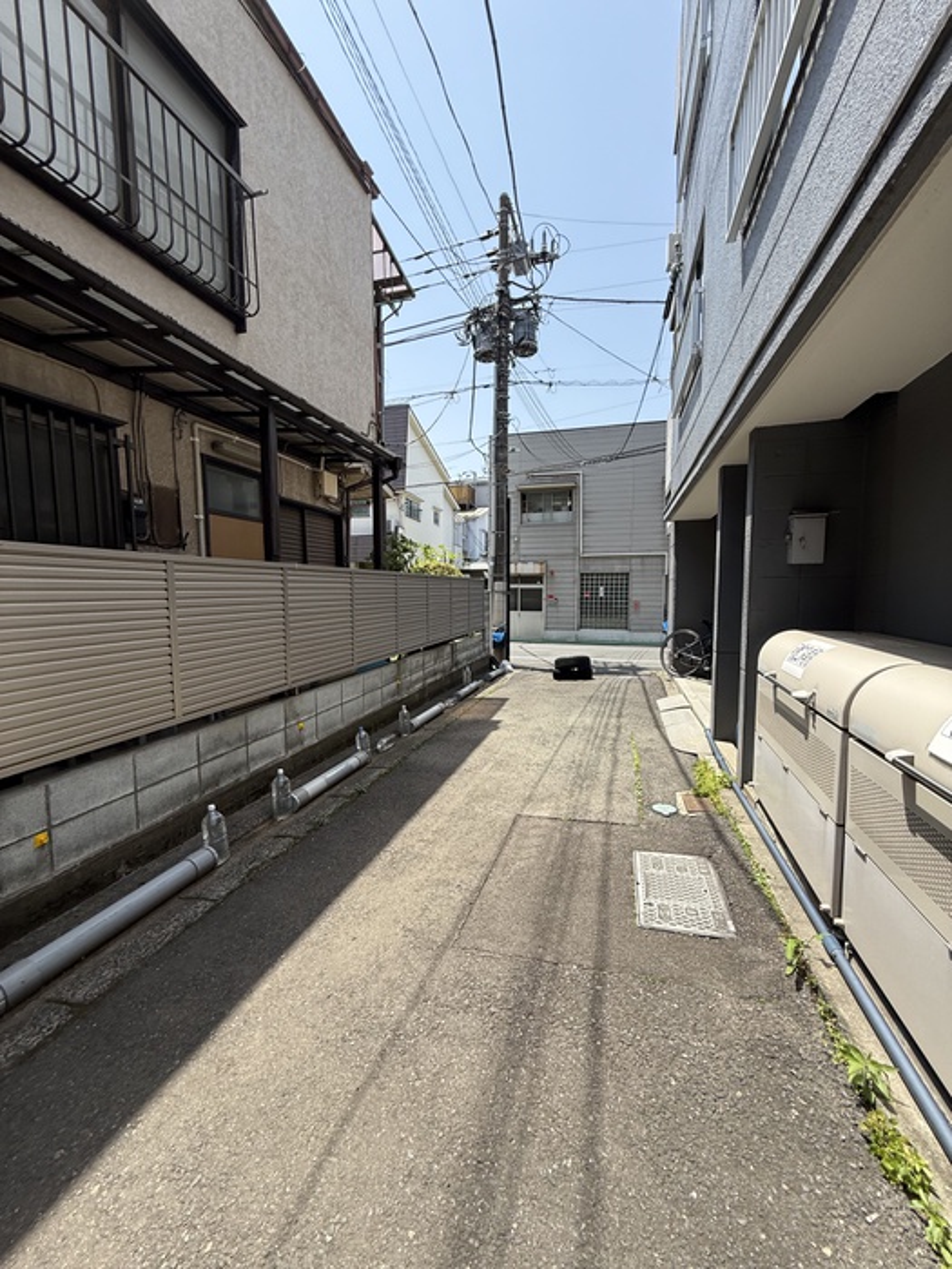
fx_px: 513
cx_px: 476
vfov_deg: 102.1
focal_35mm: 14
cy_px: 634
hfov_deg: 85.7
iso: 50
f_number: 2.2
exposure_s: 1/928
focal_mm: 2.22
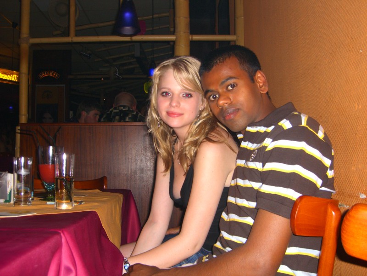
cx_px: 184
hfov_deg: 49.0
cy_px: 138
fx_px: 403
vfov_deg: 37.7
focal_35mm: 38
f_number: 2.8
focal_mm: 7.9
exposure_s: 1/60
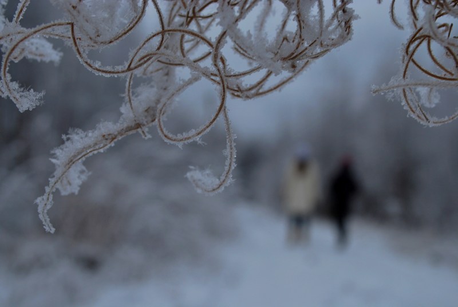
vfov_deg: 26.6
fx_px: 650
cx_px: 229
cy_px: 154
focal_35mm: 51
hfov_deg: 38.8
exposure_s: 1/60
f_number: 8
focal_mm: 34
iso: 160
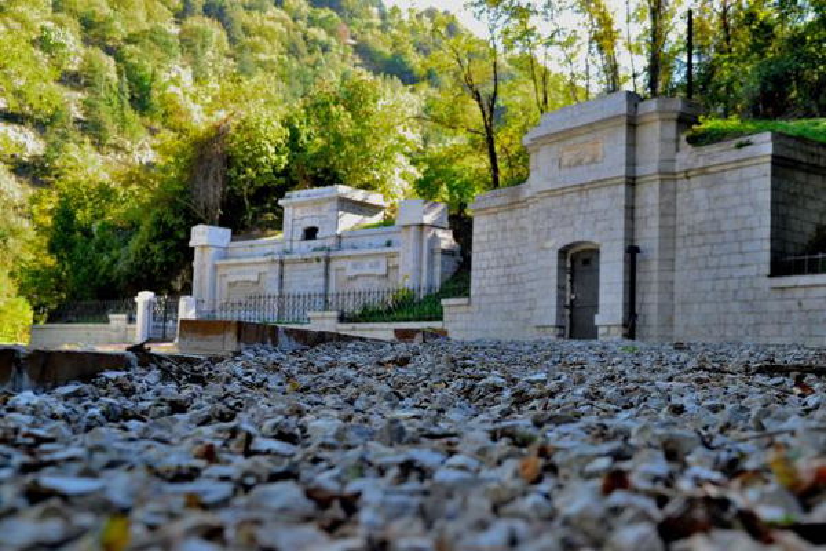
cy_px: 276
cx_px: 413
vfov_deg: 34.2
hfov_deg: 49.6
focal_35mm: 39
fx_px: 895
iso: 360
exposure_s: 1/125
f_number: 5.6
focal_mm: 26
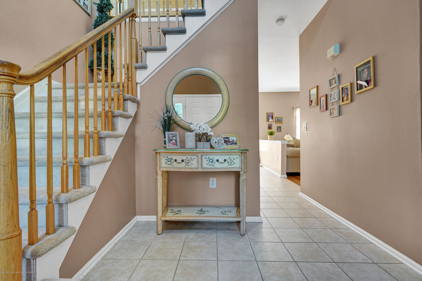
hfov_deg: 93.3
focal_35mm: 17
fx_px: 199
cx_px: 211
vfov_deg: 70.4
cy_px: 140
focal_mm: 17
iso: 200
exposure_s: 1/5
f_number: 8
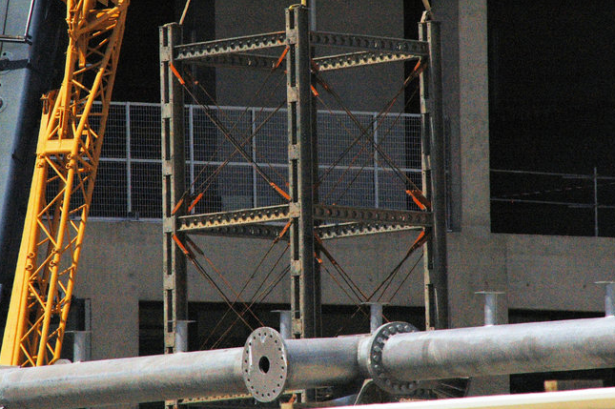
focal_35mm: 465
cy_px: 148
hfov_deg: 4.4
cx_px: 303
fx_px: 7937
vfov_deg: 3.0
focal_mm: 200
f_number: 16
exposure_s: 1/4000
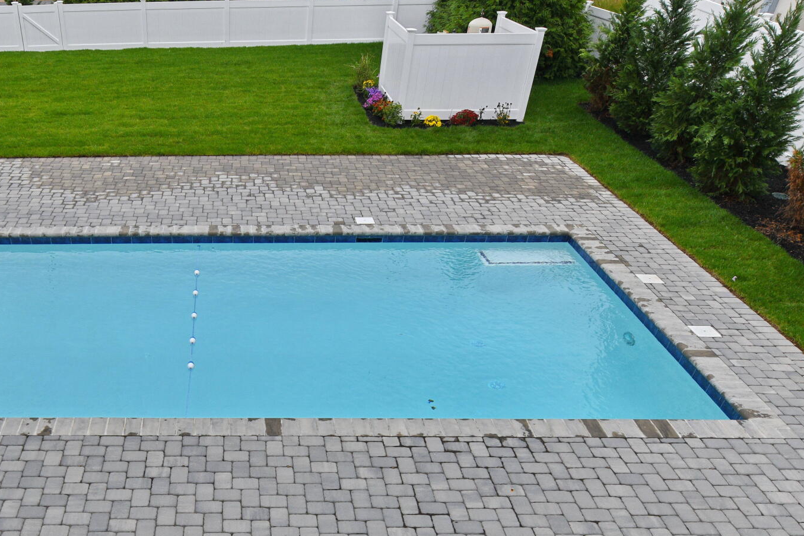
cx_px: 199
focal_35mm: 31
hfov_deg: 57.2
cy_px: 528
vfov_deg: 38.0
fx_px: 692
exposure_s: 1/200
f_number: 7.1
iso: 400
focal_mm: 14
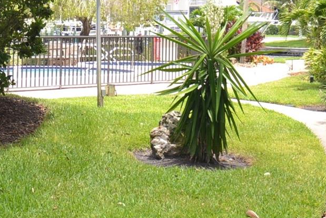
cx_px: 80
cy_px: 3
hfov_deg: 21.7
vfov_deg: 14.5
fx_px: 842
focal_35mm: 93
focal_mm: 24
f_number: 4.5
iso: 100
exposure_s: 1/200
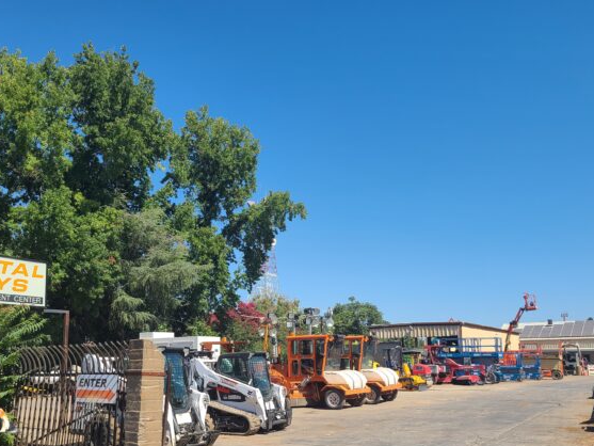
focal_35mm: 35
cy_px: 283
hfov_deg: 52.6
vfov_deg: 40.4
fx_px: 601
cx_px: 285
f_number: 1.8
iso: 40
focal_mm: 5.4
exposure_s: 1/2043
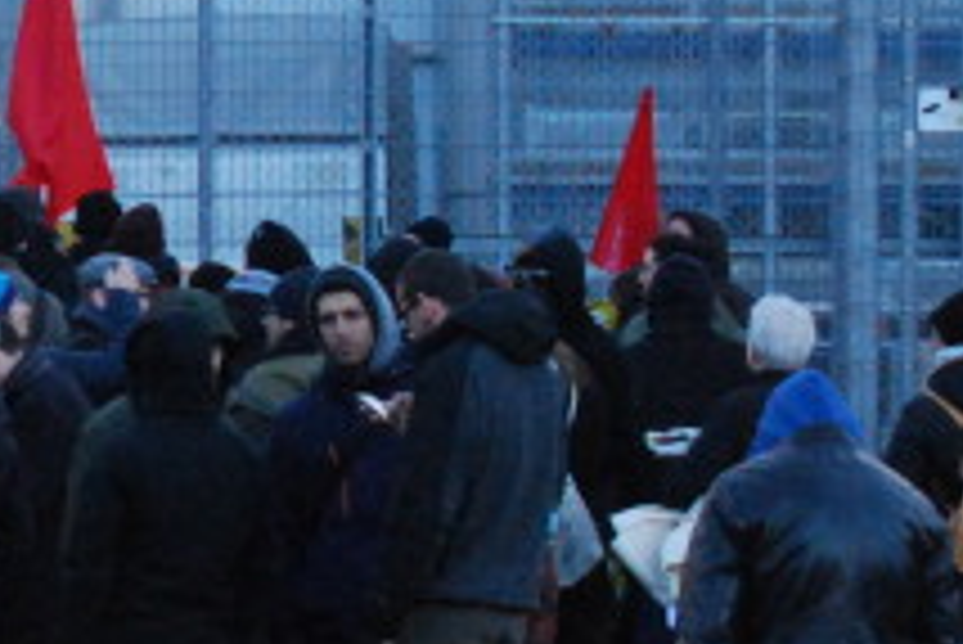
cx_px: -1242
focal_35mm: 394
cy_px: 142
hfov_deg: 5.1
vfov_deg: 3.5
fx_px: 10557
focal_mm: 55
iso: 1600
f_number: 9
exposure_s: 1/125
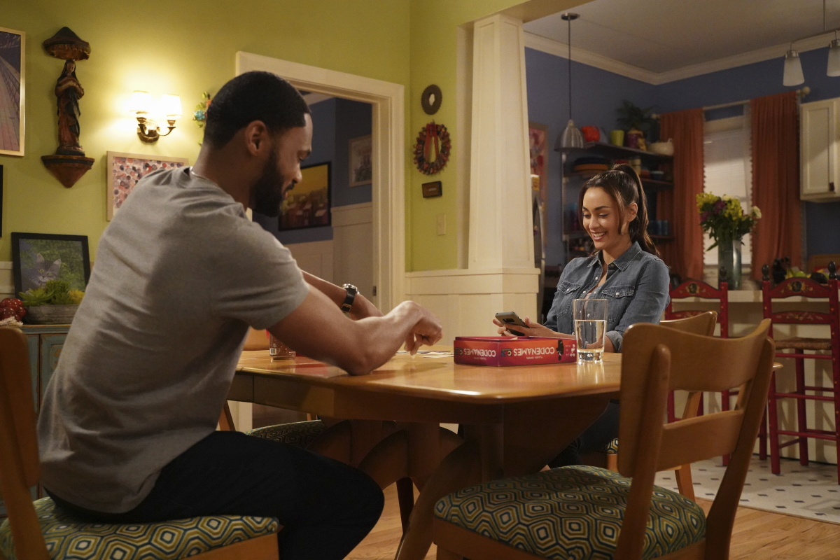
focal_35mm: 37
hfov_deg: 51.9
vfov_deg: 35.9
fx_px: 863
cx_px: 420
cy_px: 280
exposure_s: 1/200
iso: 12800
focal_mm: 37
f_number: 3.5
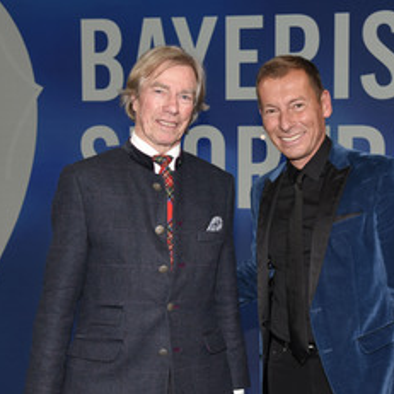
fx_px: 811
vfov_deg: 27.3
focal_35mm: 63
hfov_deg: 27.0
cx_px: 281
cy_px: 229
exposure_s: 1/100
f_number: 6.3
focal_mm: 38
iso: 800
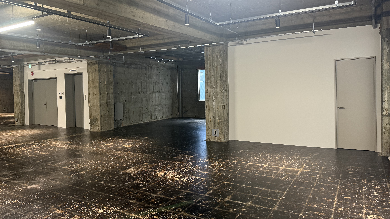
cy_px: 93
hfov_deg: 69.8
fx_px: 279
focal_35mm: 27
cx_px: 189
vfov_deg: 42.8
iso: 400
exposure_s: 1/60
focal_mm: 6.76
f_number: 1.78
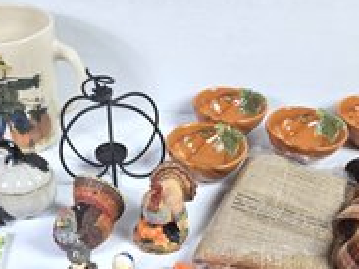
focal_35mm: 43
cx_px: 150
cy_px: 241
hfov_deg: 43.7
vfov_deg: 32.0
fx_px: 446
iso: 125
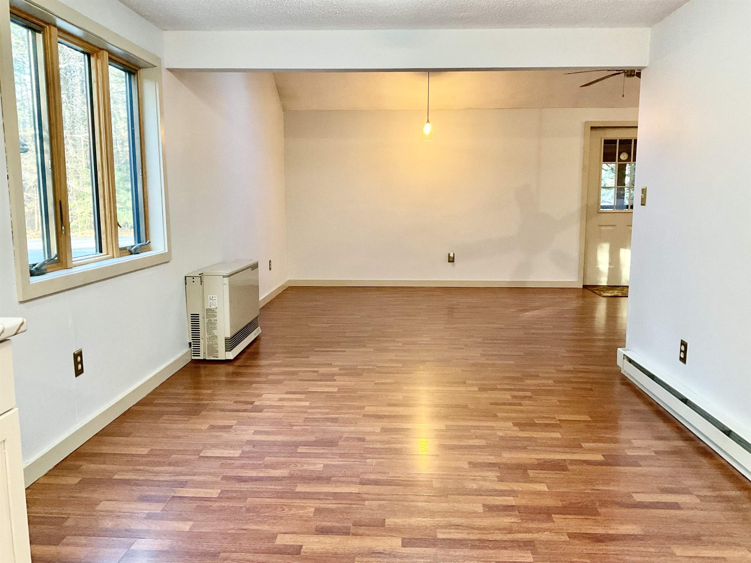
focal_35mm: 29
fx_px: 629
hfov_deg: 61.7
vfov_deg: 48.2
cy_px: 282
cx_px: 376
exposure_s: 1/60
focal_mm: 3
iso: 250
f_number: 1.8
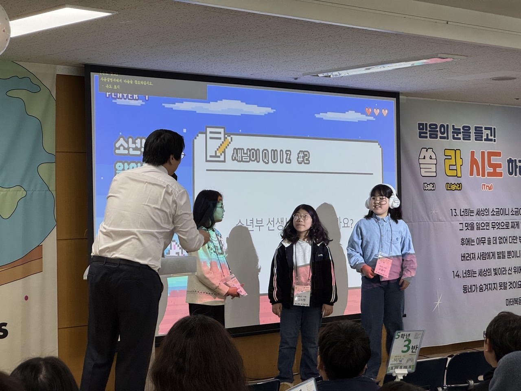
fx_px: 1159
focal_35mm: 77
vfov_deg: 19.1
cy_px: 196
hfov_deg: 25.3
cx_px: 260
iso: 125
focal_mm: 9
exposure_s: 1/120
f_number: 2.8
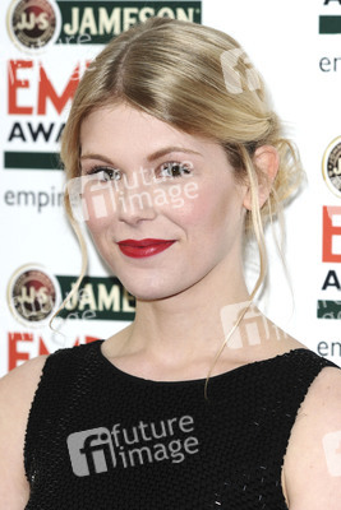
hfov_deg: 5.9
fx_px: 3300
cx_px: 170
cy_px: 255
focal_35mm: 232
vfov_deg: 8.9
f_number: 4.5
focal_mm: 155
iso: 200
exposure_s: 1/200
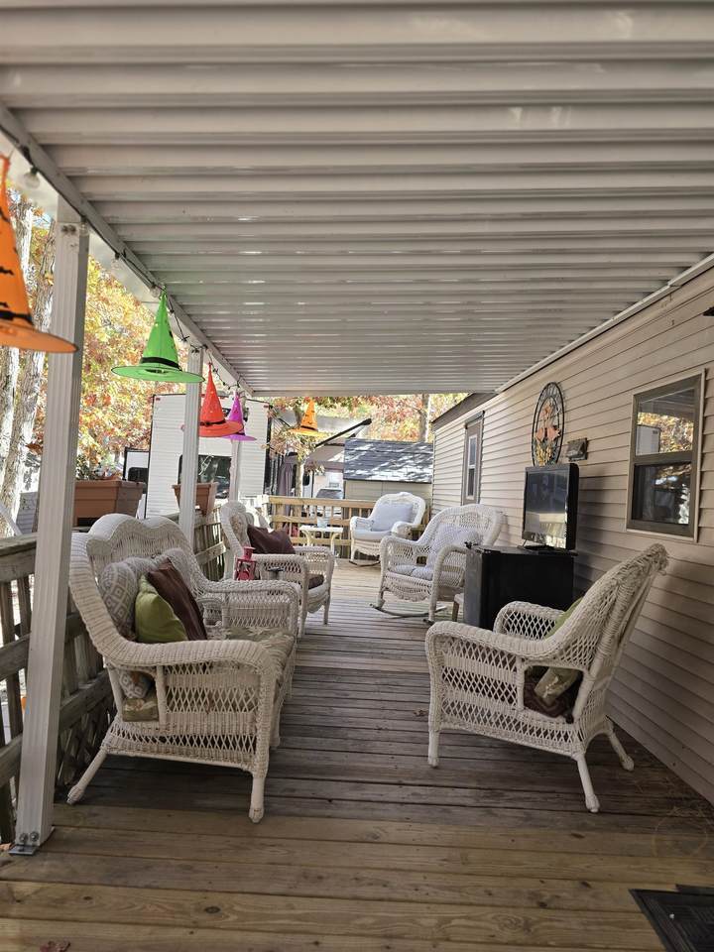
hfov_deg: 58.9
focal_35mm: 23
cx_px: 357
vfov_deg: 73.9
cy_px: 476
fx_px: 633
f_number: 1.7
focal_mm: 6.3
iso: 25
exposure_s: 1/120
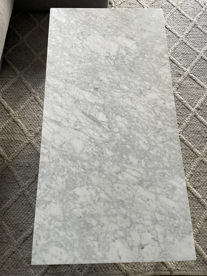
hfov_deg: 53.1
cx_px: 104
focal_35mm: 26
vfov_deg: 67.3
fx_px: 207
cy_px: 138
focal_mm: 4.2
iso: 100
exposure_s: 1/60
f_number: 1.6
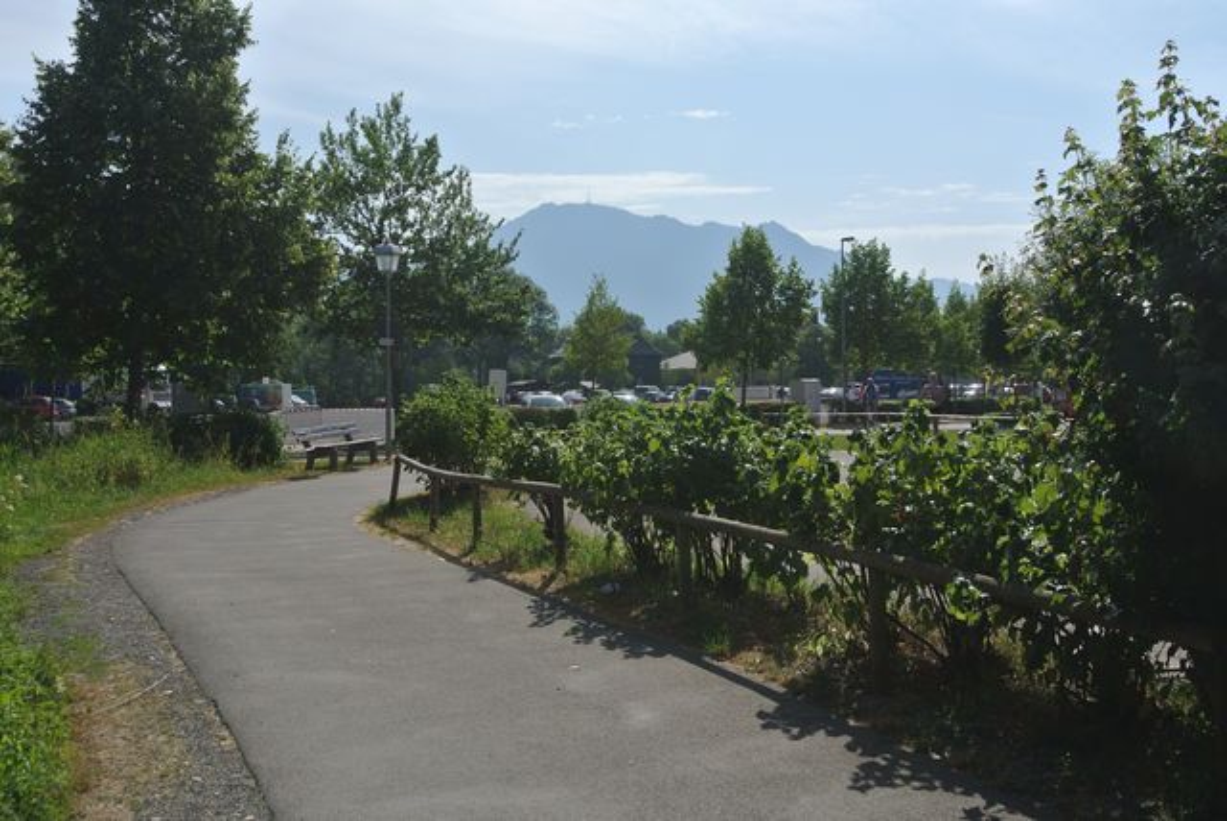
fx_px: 1535
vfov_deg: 29.9
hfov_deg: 43.6
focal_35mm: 45
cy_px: 410
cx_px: 614
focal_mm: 16.9
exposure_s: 1/640
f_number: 6.3
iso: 100
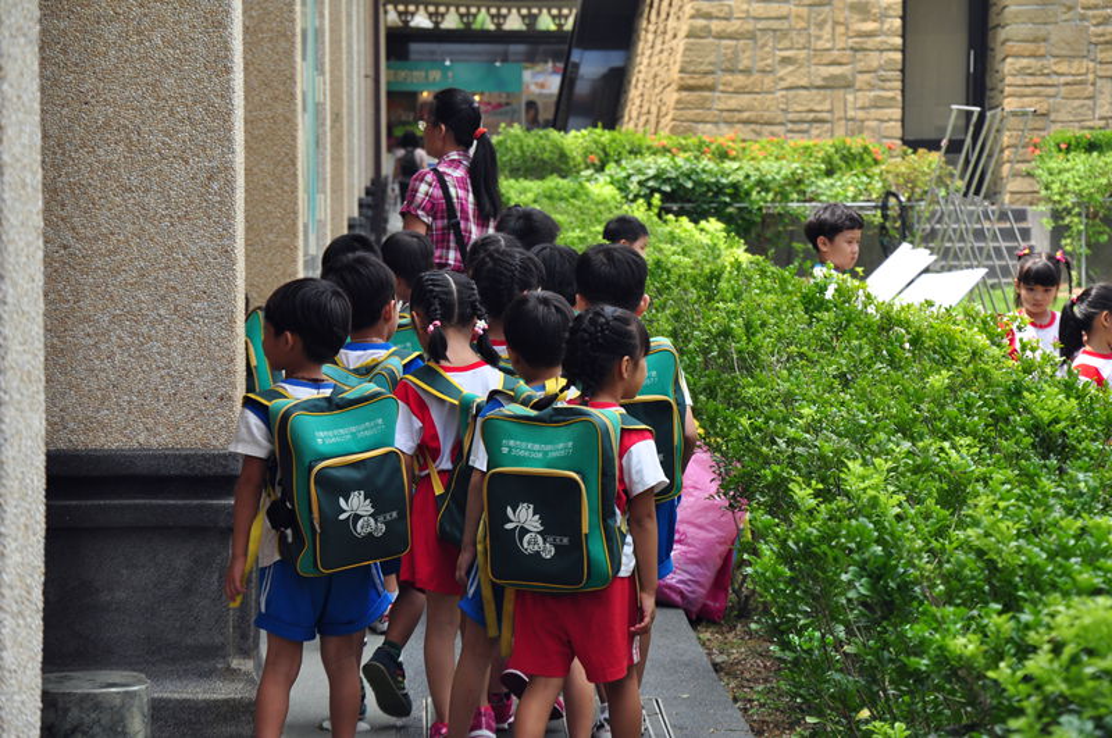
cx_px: 556
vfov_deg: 10.1
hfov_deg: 15.2
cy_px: 369
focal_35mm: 135
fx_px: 4164
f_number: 9
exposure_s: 1/200
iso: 200
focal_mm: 90
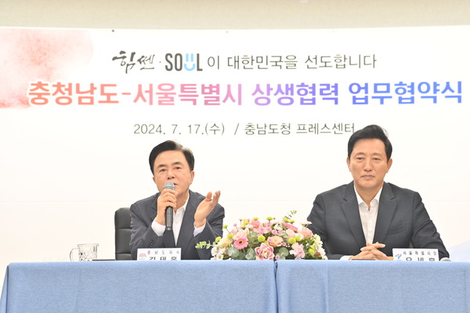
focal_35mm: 105
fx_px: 1371
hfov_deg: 19.5
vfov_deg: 13.0
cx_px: 235
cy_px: 156
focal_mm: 105
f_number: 5
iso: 2500
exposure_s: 1/250
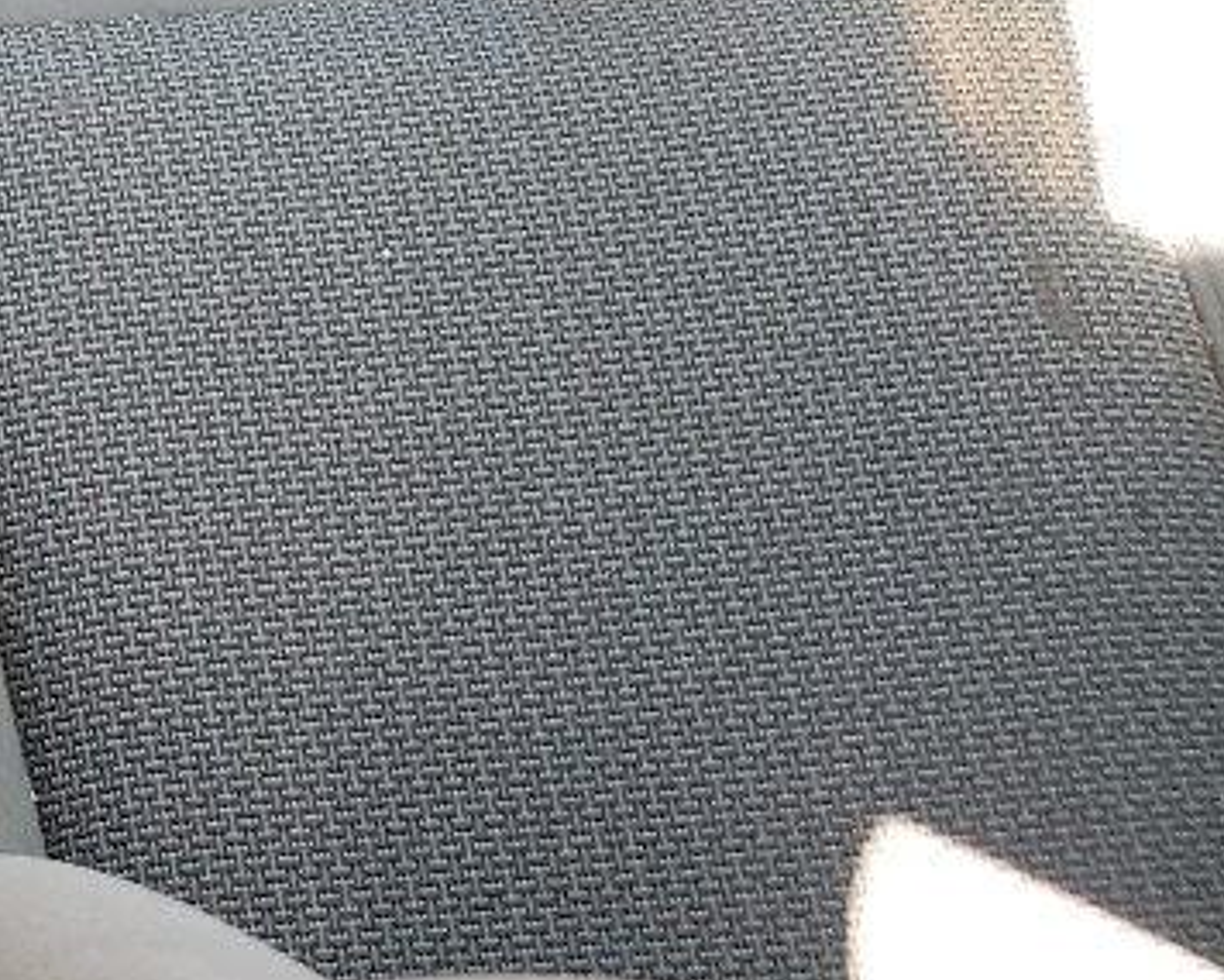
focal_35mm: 114
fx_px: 4131
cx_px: -887
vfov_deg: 12.8
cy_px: -509
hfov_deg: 14.9
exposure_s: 1/116
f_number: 1.5
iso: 50
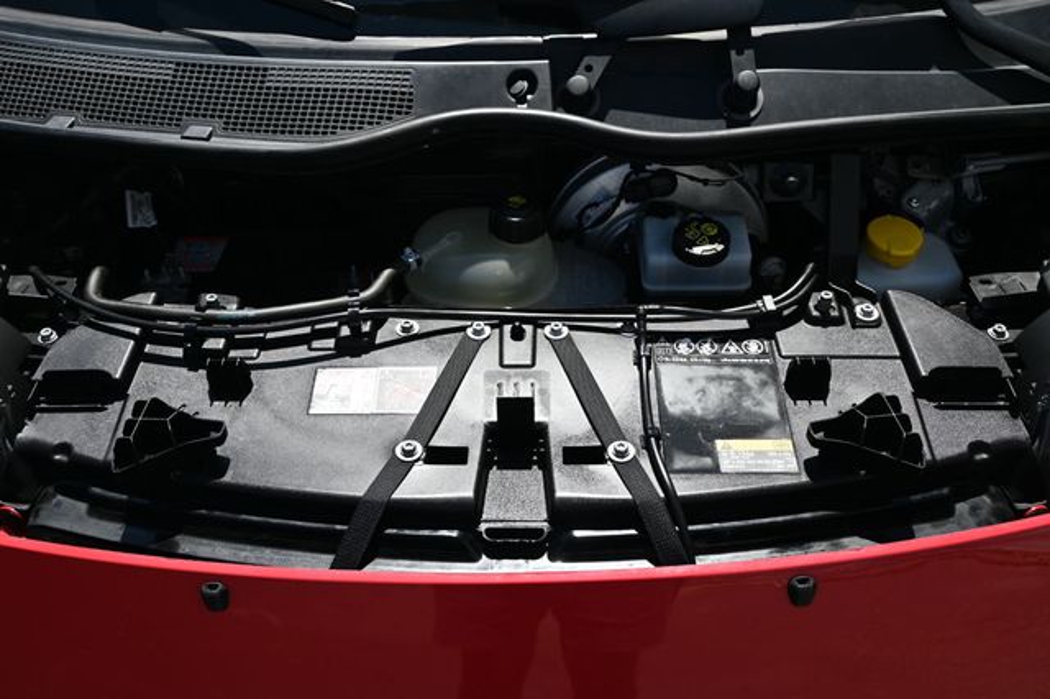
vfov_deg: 39.1
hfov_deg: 56.2
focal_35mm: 34
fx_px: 984
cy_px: 350
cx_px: 525
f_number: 5.6
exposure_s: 1/250
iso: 100
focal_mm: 22.5
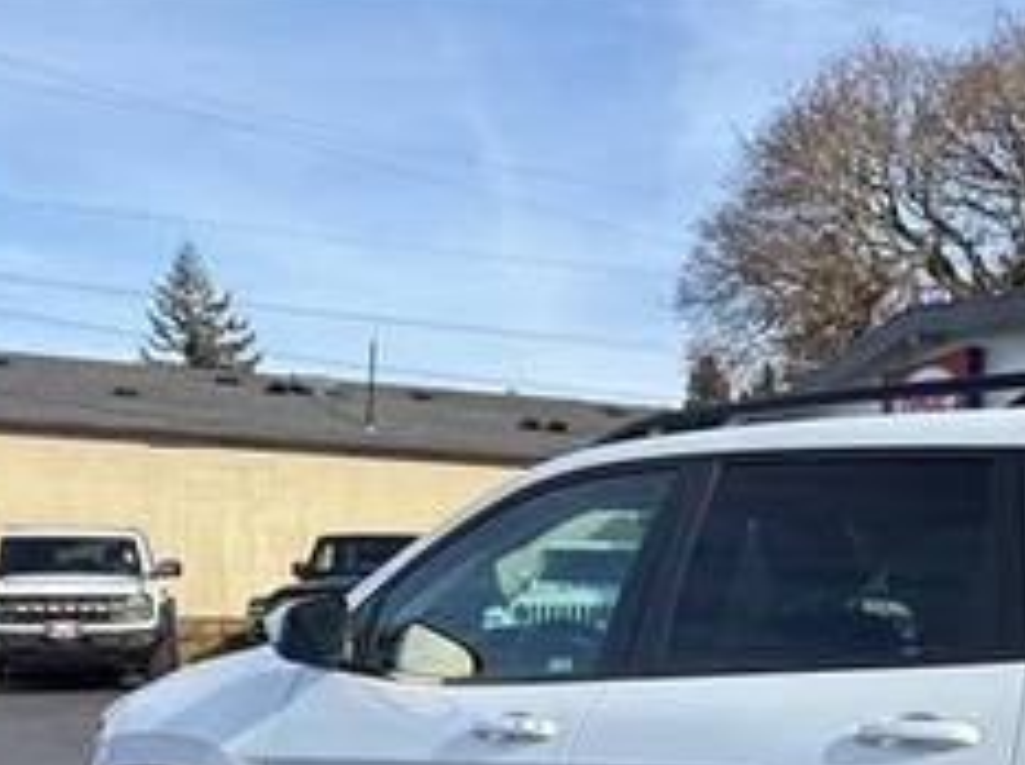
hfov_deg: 33.4
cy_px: 805
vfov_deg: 26.2
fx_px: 1537
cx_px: 1047
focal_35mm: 52
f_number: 1.78
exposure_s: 1/3953
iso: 80
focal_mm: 6.76
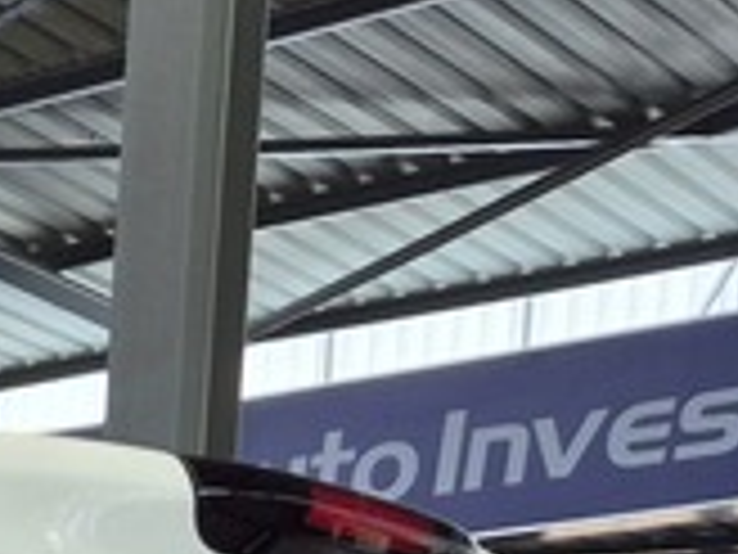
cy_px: 1491
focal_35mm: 144
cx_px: -698
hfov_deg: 12.3
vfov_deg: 8.9
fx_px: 3070
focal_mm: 5.4
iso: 32
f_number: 1.8
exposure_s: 1/180
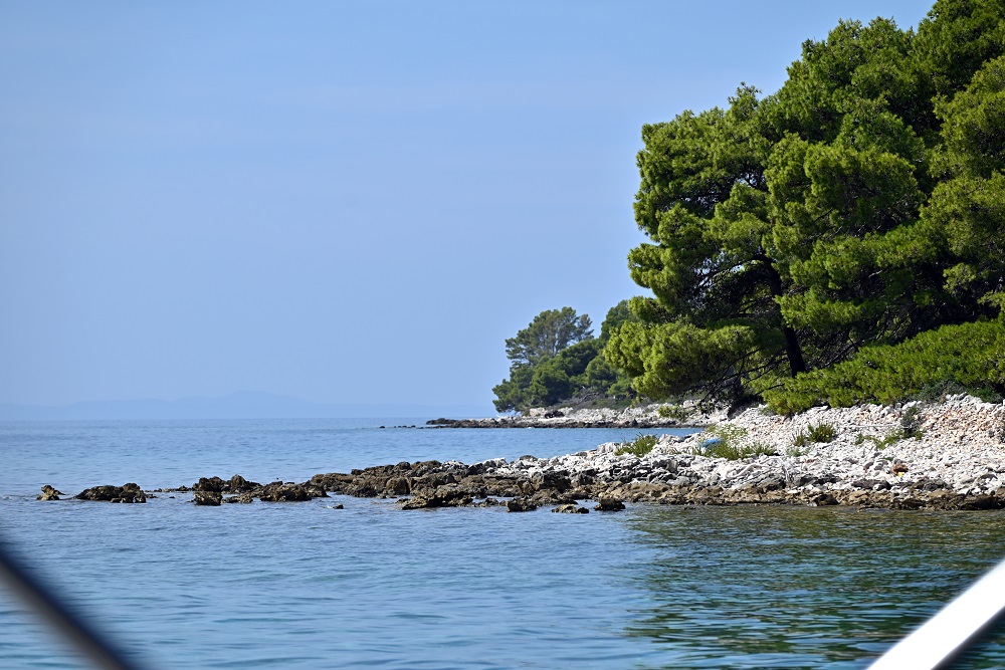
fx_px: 4048
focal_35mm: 145
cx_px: 502
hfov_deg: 14.2
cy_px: 335
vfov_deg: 9.5
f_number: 6.3
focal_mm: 145
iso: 100
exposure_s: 1/1000
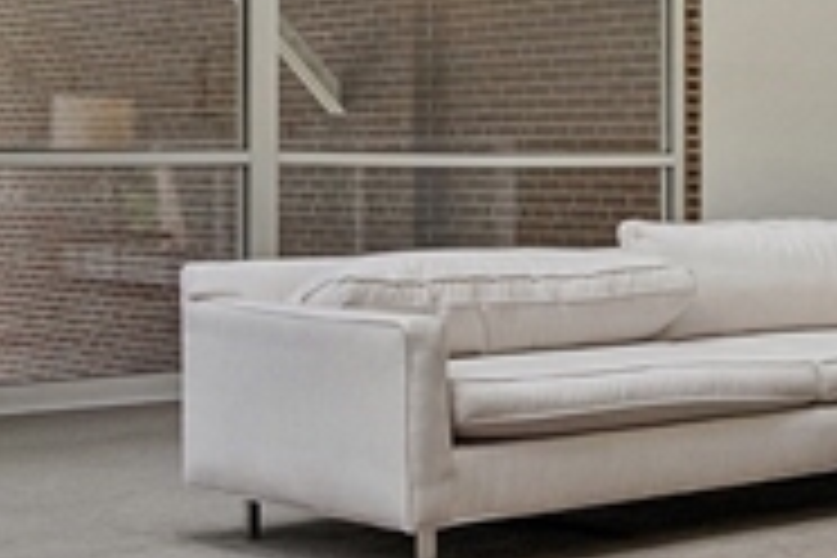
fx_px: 2046
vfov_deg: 15.4
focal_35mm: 88
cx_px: 873
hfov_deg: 22.1
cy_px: 115
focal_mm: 11
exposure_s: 1/100
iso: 400
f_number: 4.5
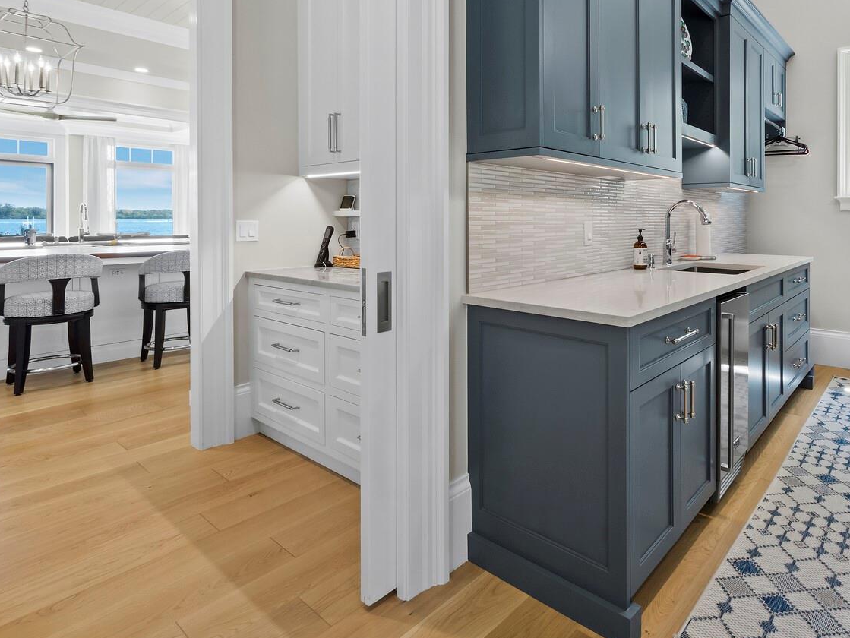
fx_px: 491
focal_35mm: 20
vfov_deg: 64.8
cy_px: 230
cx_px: 550
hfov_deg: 79.6
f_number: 11
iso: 400
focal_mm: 7
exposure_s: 1/2
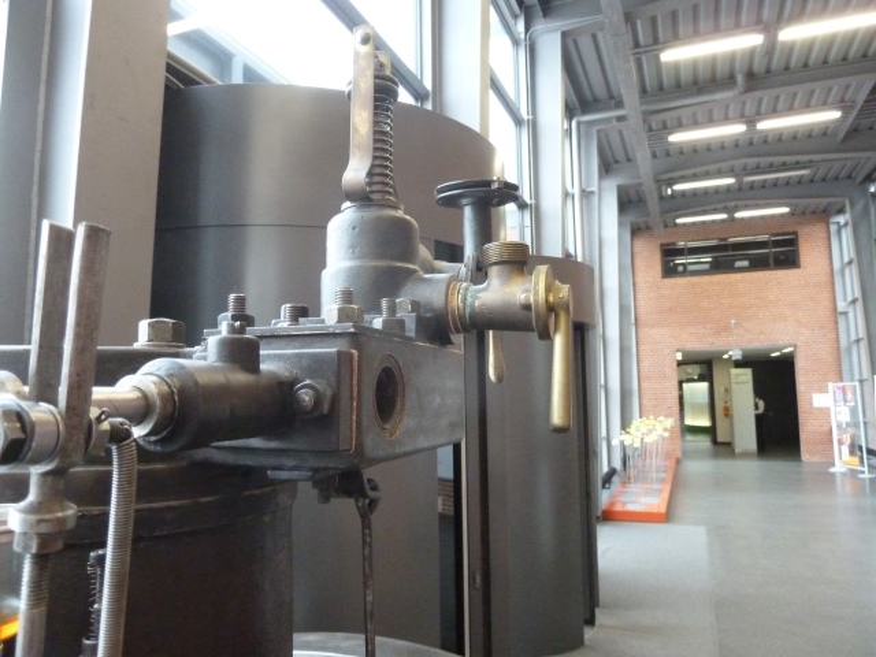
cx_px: 438
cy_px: 328
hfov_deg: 69.4
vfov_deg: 54.9
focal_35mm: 25
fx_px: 633
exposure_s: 1/40
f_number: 3.3
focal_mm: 4.1
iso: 800
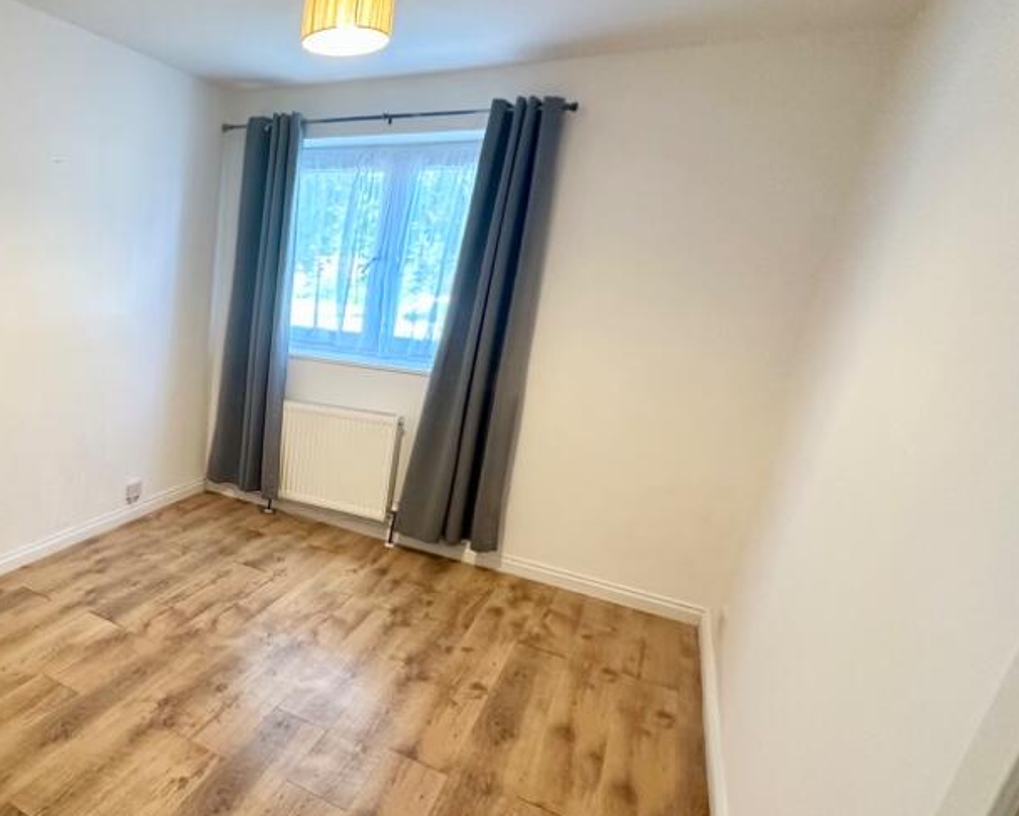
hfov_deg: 64.3
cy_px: 486
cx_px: 166
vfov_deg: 60.4
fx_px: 694
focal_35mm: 23
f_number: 2.2
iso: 250
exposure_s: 1/50
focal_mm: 2.22
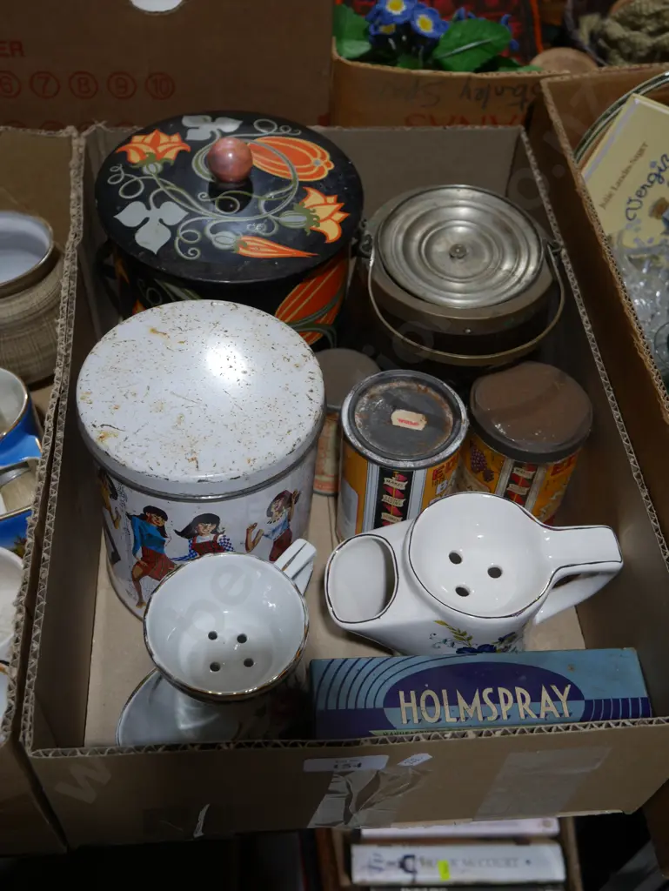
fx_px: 978
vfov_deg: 49.0
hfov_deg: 37.8
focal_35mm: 38
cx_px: 334
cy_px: 446
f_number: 4.1
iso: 200
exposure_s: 1/125
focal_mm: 19
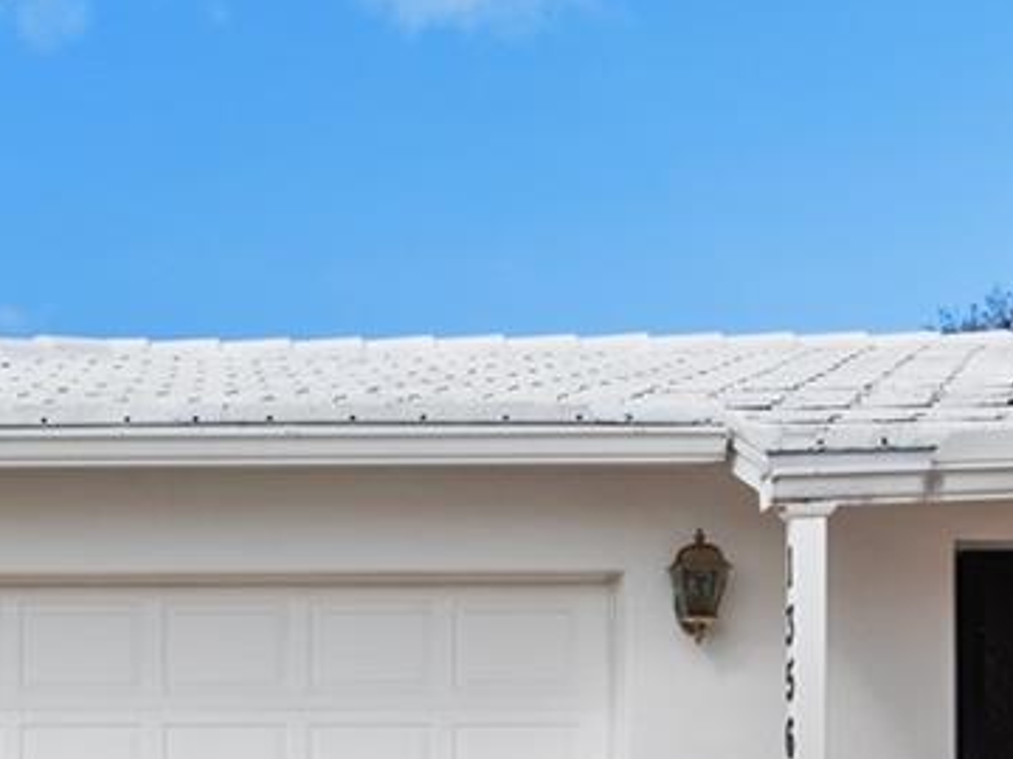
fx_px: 1873
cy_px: 812
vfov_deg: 21.8
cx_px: 129
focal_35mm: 64
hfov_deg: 29.2
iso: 100
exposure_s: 1/250
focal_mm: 10
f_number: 7.1
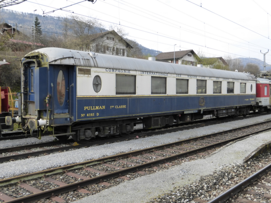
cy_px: 102
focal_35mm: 35
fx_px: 274
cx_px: 136
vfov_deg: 40.7
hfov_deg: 52.6
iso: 160
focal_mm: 6.1
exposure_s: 1/250
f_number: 3.7
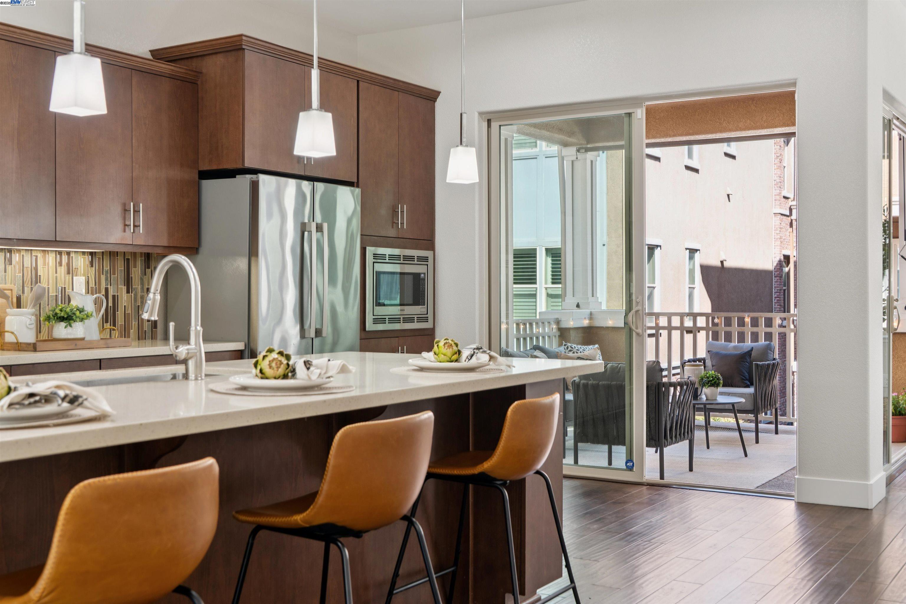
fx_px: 1007
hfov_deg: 48.5
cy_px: 302
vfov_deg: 33.4
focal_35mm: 40
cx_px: 453
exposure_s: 1/13
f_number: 7.1
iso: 100
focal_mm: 40
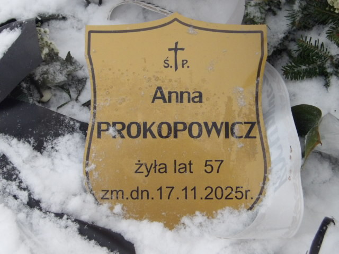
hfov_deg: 36.2
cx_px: 170
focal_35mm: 53
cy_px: 127
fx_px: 519
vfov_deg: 27.5
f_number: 15
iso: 857
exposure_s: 1/60
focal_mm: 9.4
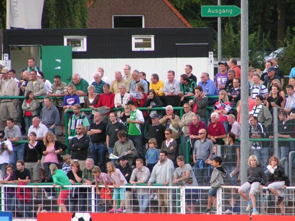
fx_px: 3800
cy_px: 120
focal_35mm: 446
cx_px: 166
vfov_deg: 3.3
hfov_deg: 4.4
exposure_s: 1/250
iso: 200
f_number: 3.5
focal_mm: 58
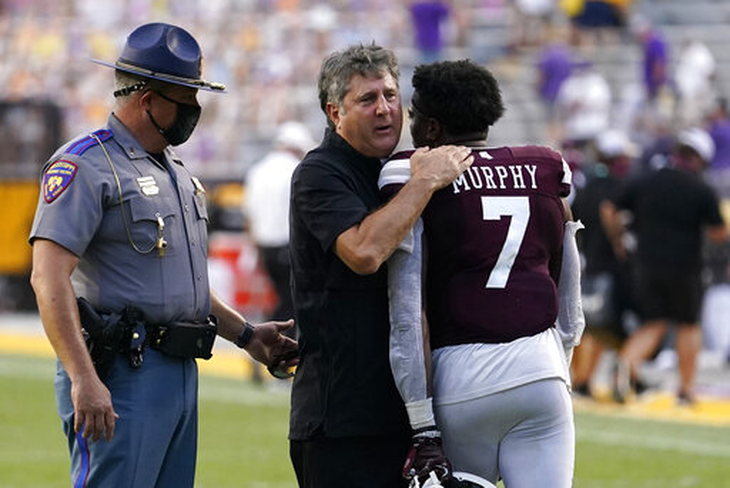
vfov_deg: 6.9
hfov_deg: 10.3
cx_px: 365
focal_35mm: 200
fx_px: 4058
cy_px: 244
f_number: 2.8
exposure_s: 1/1600
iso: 2500
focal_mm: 200
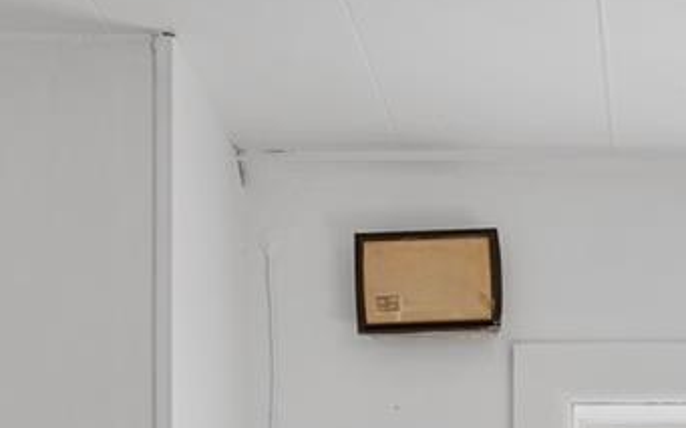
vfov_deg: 11.2
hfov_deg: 20.3
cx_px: 738
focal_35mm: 98
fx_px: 1832
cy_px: 1020
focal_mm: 16
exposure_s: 1/5
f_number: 7.1
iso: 125
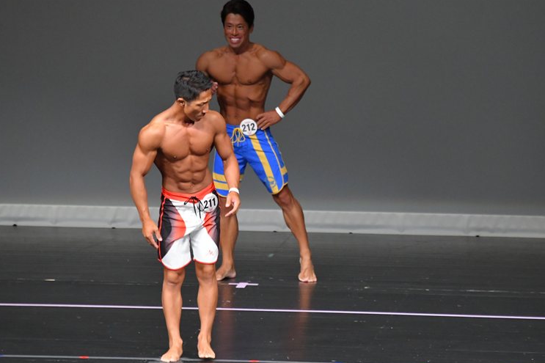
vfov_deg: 3.5
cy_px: 184
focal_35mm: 391
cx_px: 279
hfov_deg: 5.3
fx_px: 5918
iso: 5000
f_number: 5.6
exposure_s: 1/400
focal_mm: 250
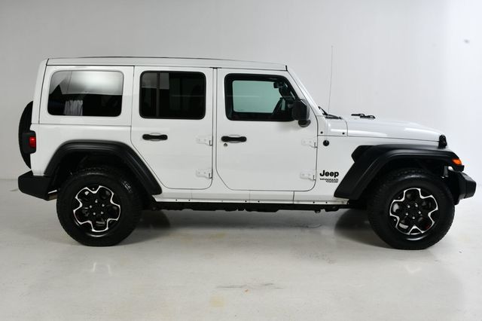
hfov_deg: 55.8
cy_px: 160
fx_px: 455
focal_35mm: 34
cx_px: 241
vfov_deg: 38.8
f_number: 13
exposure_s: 1/160
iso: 100
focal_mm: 23
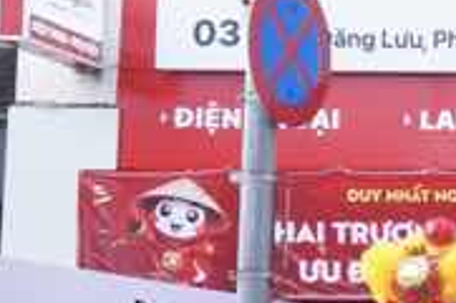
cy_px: 196
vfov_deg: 9.4
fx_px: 1846
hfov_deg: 12.7
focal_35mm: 146
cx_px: 841
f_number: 4
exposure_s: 1/200
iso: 160
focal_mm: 22
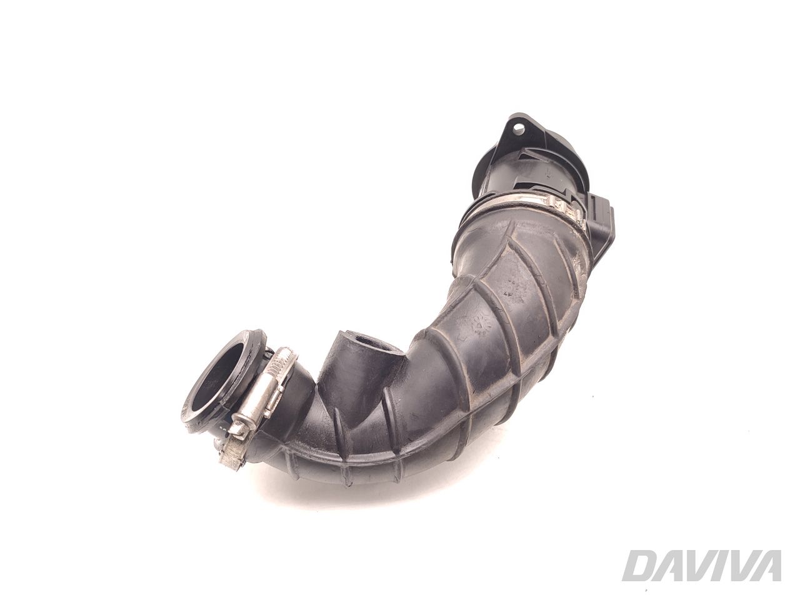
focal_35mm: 24
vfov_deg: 56.8
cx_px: 400
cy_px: 300
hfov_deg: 71.6
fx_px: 555
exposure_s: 1/80
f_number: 1.89
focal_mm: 5.89
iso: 200
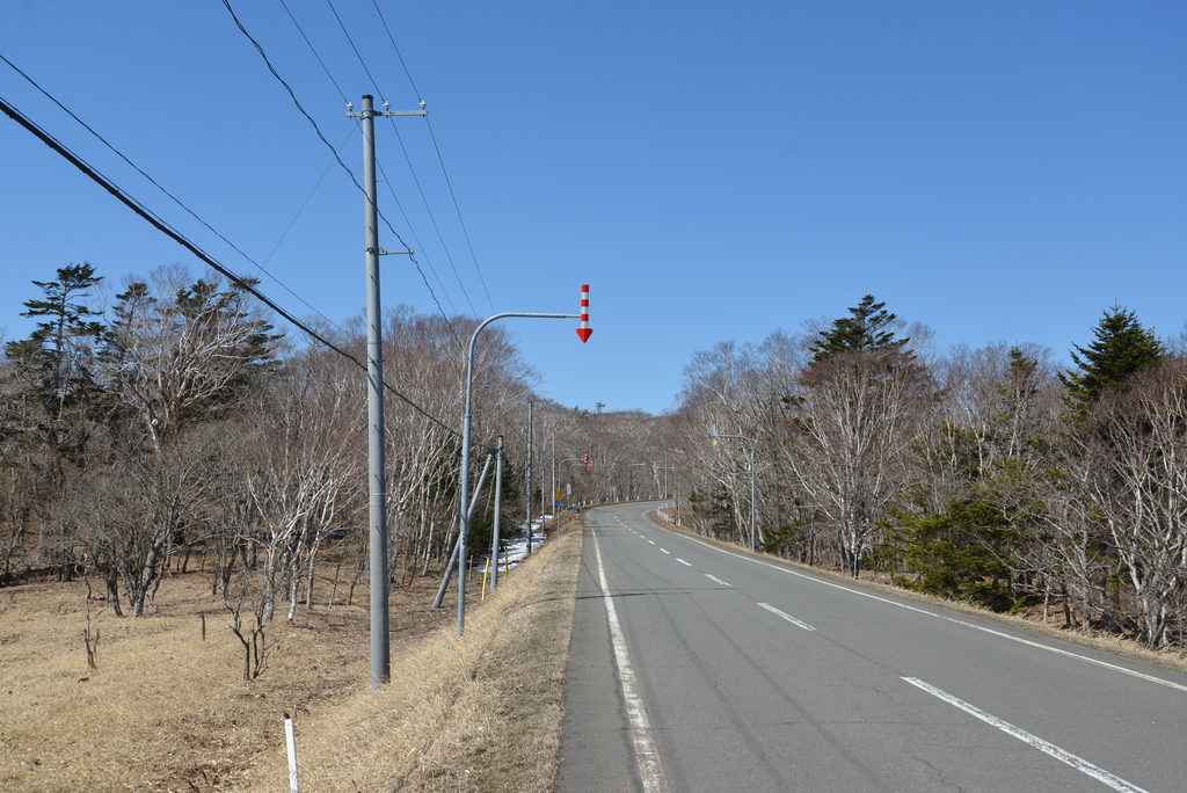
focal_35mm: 35
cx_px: 594
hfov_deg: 54.4
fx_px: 1155
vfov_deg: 37.9
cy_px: 396
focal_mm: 35
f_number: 8
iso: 140
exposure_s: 1/350
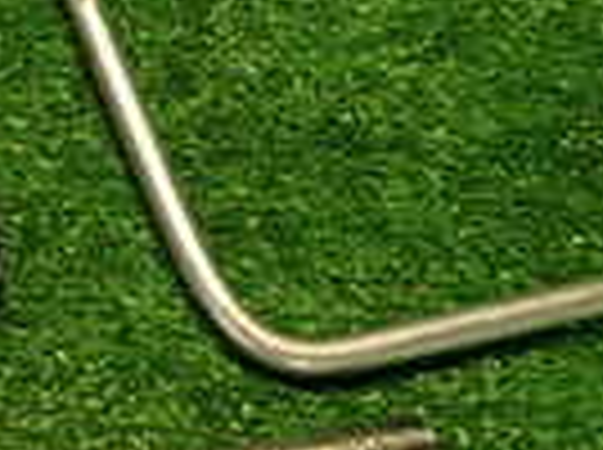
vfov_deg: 12.6
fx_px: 1948
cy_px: -180
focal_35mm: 112
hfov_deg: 15.5
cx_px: -423
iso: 250
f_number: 2
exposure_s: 1/30
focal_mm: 4.5
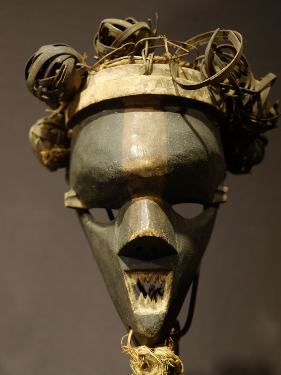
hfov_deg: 34.3
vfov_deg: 44.8
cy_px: 192
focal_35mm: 42
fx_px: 455
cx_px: 141
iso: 320
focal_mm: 25.4
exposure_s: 1/15
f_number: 3.2
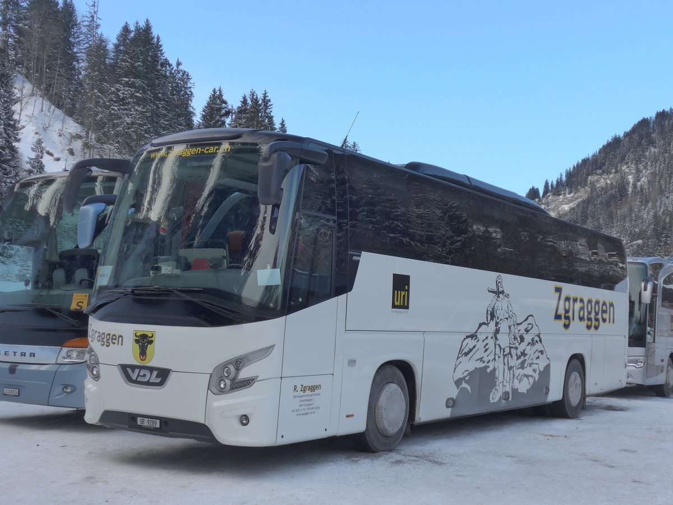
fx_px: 894
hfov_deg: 41.2
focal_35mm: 46
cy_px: 252
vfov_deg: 31.5
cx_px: 336
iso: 160
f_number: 3
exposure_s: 1/500
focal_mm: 9.5
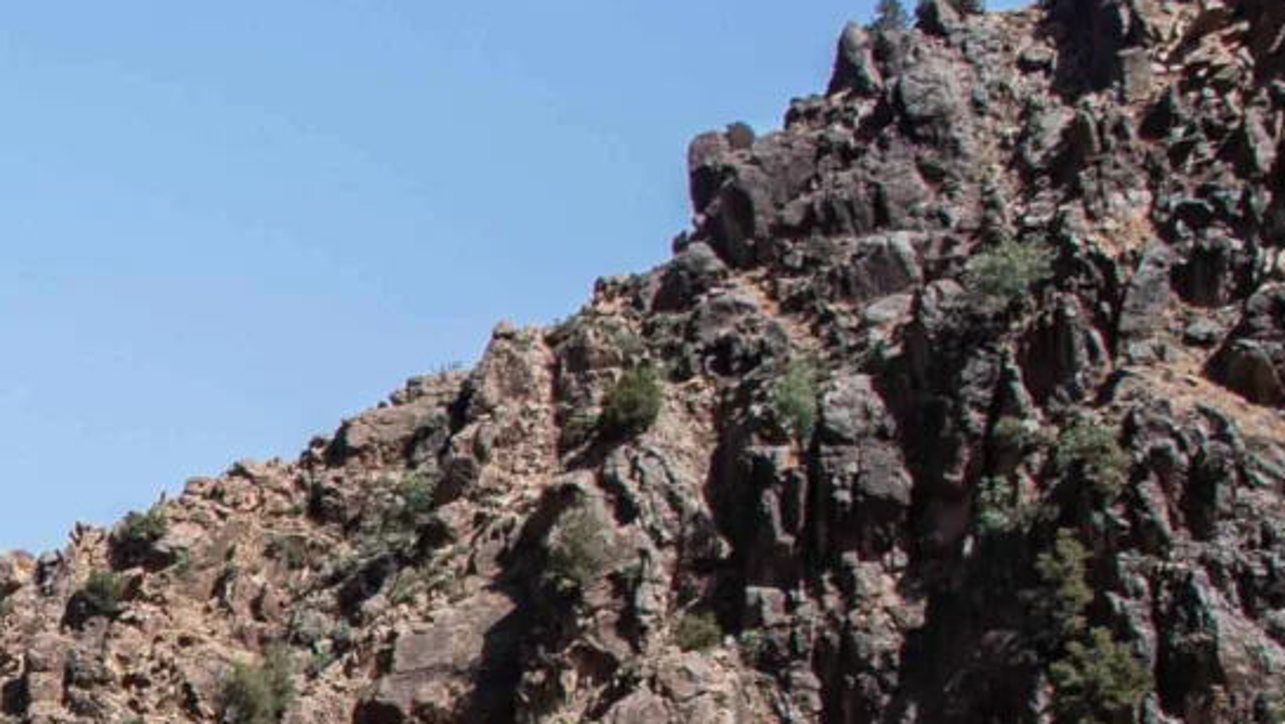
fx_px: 4022
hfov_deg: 15.8
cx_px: -943
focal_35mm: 118
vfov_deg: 9.9
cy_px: 1176
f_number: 5.6
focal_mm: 16
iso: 400
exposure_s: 1/800
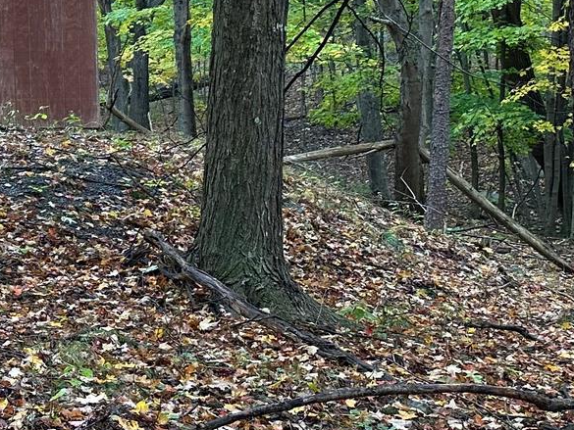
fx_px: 1393
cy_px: 114
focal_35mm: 84
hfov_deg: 19.4
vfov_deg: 17.5
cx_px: -350
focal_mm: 6.86
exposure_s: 1/121
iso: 100
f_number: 1.78
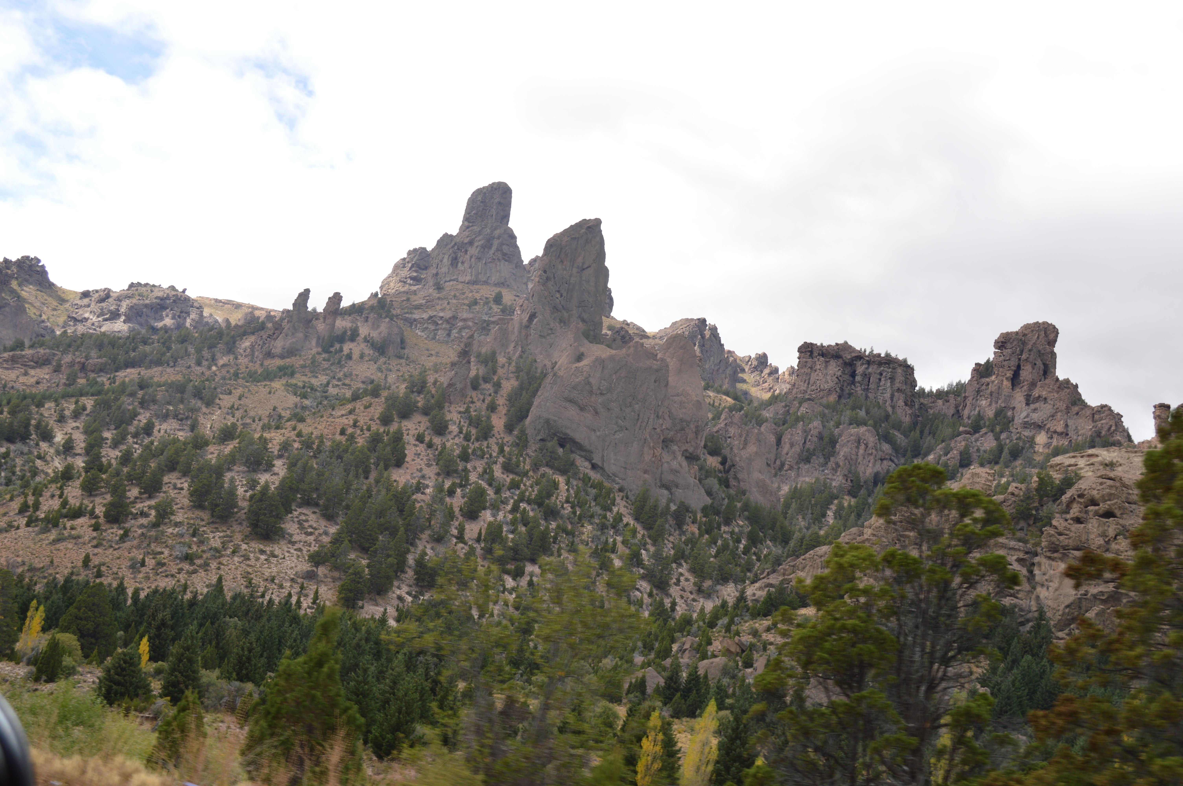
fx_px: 1379
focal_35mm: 42
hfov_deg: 46.4
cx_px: 592
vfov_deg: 31.8
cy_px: 393
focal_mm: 28
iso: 100
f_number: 6.3
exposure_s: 1/200
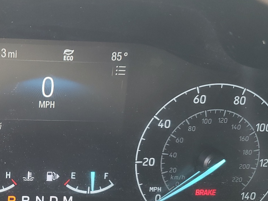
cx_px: 30
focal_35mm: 56
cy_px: 132
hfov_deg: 32.7
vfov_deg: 26.0
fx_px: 433
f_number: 1.5
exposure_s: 1/60.2
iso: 57
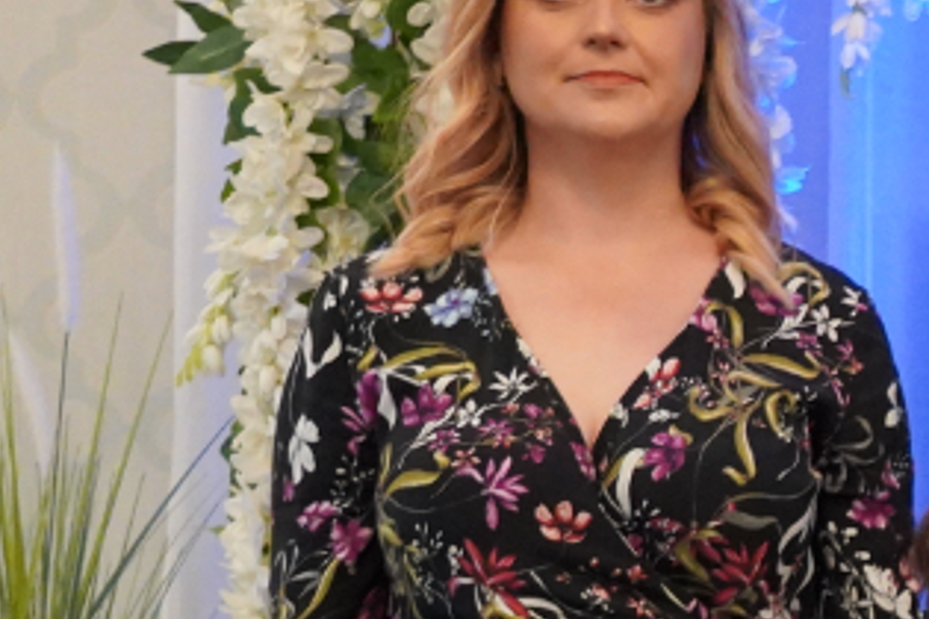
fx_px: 4361
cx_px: 1652
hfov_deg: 11.3
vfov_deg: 8.0
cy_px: 771
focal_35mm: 169
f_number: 4
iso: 10000
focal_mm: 41
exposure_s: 1/160
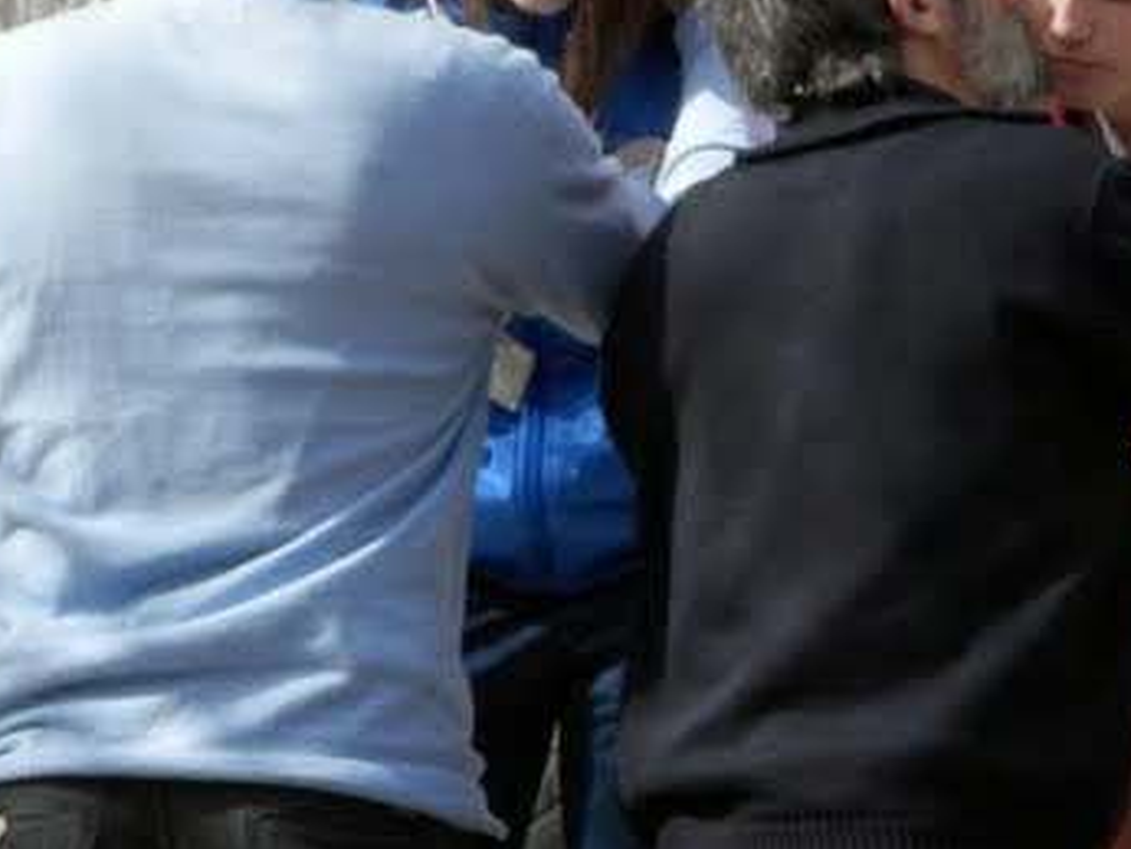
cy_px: 495
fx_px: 12812
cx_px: 1170
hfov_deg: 5.0
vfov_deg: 3.8
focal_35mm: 392
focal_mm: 23.6
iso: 80
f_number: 4.7
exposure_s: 1/320
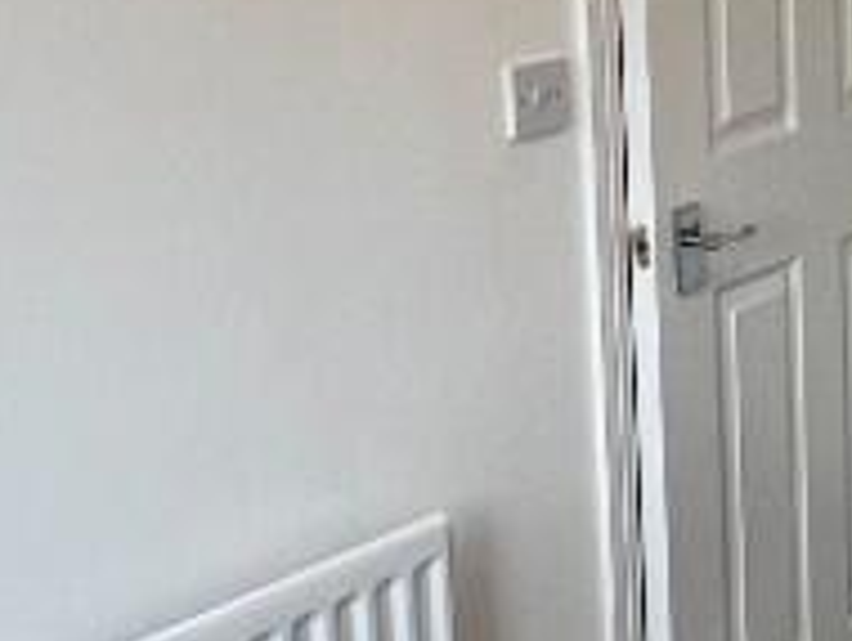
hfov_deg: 25.3
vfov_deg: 20.8
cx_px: 987
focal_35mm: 70
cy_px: 112
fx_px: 1725
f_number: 1.8
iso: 80
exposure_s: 1/99
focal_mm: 1.57
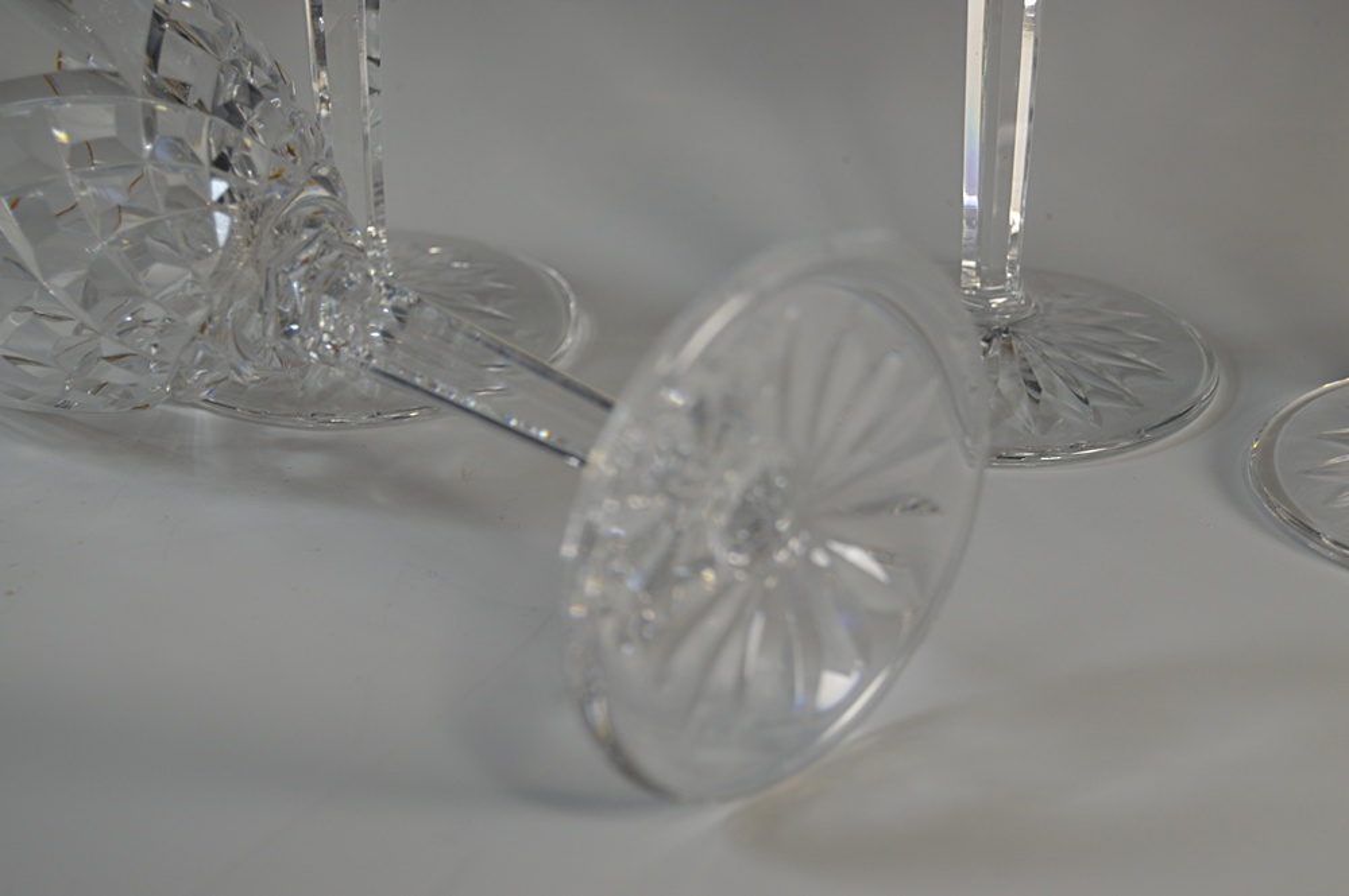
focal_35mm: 82
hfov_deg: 24.6
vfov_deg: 16.5
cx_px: 674
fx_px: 3089
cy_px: 448
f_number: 5.6
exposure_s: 1/125
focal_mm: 55
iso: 200
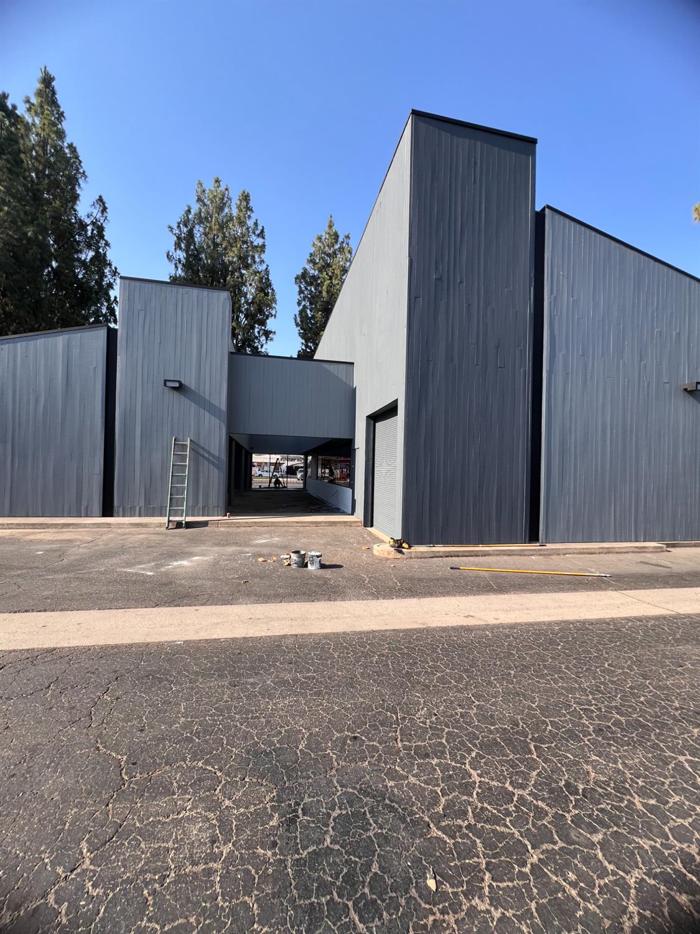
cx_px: 350
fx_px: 351
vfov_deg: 106.2
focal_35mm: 13
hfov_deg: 89.9
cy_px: 467
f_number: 1.8
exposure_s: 1/673
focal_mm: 1.57
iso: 32
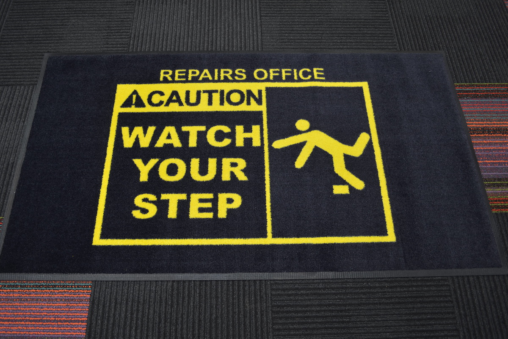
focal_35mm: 30
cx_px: 254
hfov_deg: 61.9
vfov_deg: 43.6
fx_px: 423
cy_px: 170
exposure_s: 1/15
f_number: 3.8
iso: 100
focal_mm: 20
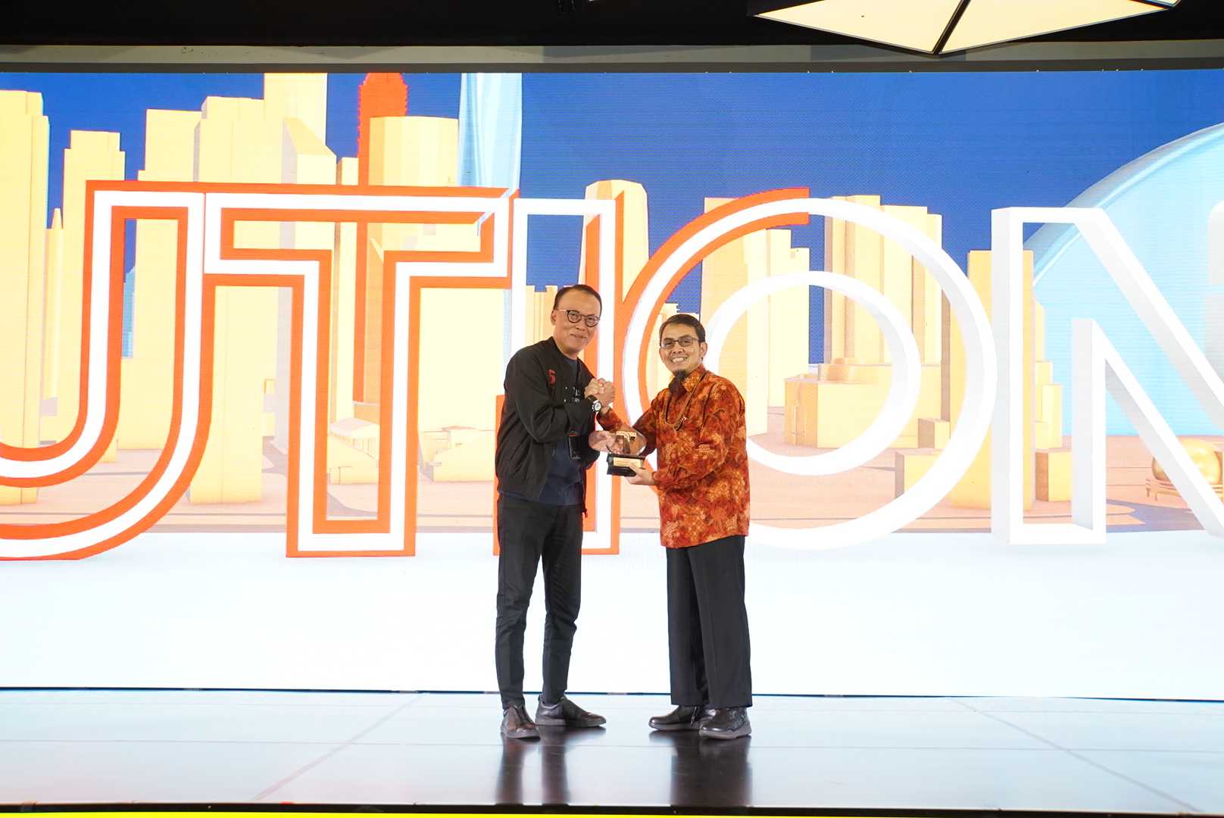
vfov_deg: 33.5
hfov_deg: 48.4
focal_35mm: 40
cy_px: 409
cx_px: 612
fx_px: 1361
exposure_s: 1/125
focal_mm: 27
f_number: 4
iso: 2000
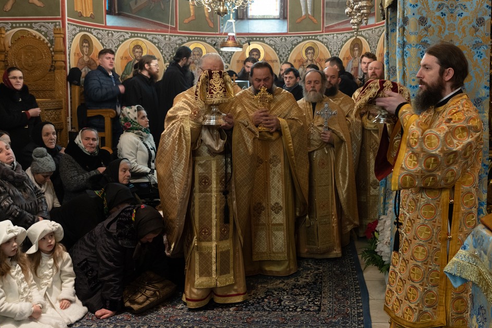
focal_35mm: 44
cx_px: 311
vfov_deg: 30.5
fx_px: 601
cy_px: 146
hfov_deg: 44.1
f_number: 4
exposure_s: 1/25
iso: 800
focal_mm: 29
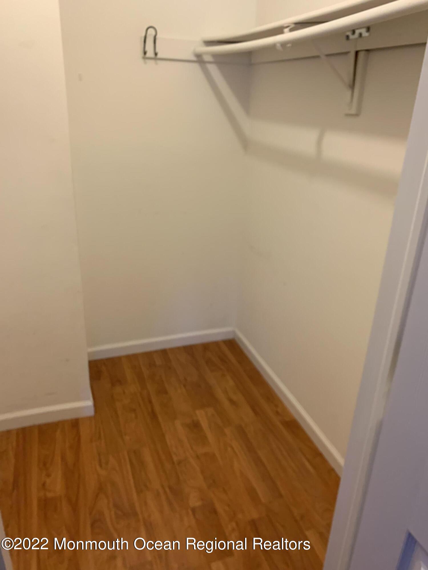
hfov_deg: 53.1
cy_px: 285
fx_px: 429
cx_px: 214
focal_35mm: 26
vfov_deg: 67.3
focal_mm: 4.25
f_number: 1.8
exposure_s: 1/60
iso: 200
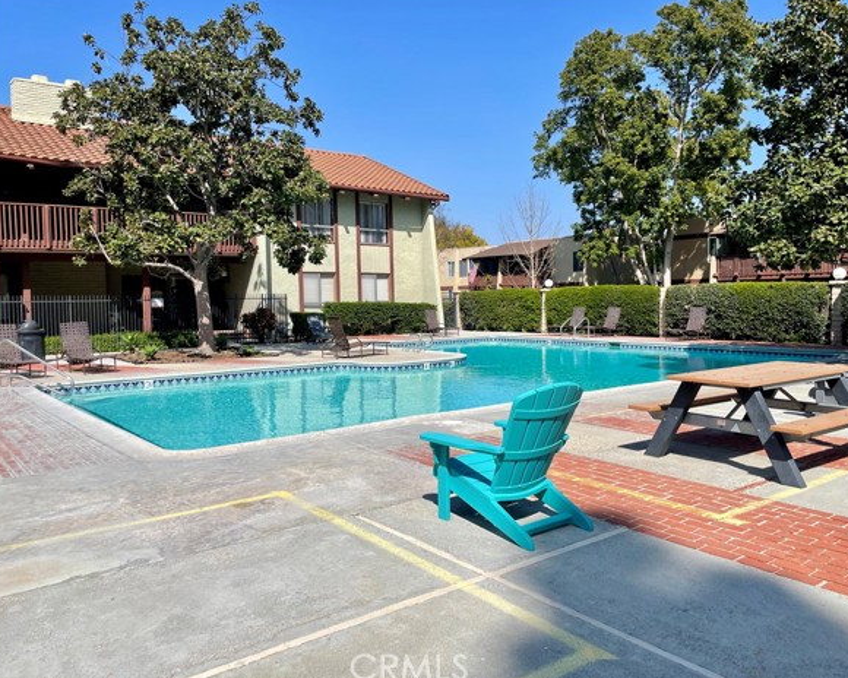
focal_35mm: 28
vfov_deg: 51.5
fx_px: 703
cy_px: 338
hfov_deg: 62.1
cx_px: 458
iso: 32
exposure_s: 1/4651
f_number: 1.6
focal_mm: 4.2
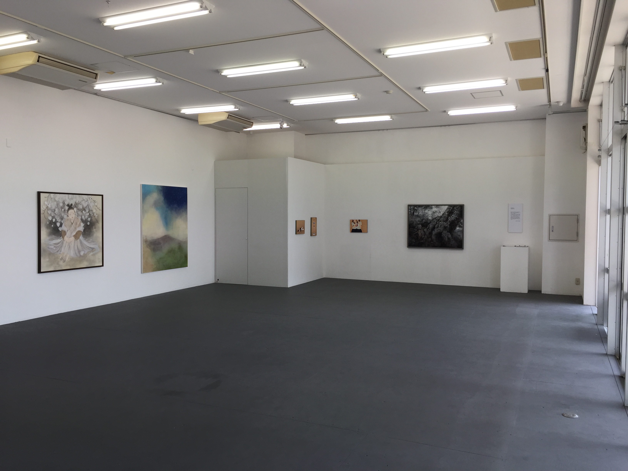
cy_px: 236
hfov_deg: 61.7
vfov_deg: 48.2
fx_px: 526
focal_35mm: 29
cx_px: 314
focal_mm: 4.15
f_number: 2.2
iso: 32
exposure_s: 1/204
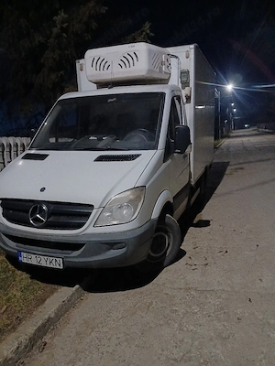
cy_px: 183
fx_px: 275
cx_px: 138
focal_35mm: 26
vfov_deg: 67.3
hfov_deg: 53.1
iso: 1000
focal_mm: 3.98
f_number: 1.8
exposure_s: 1/14
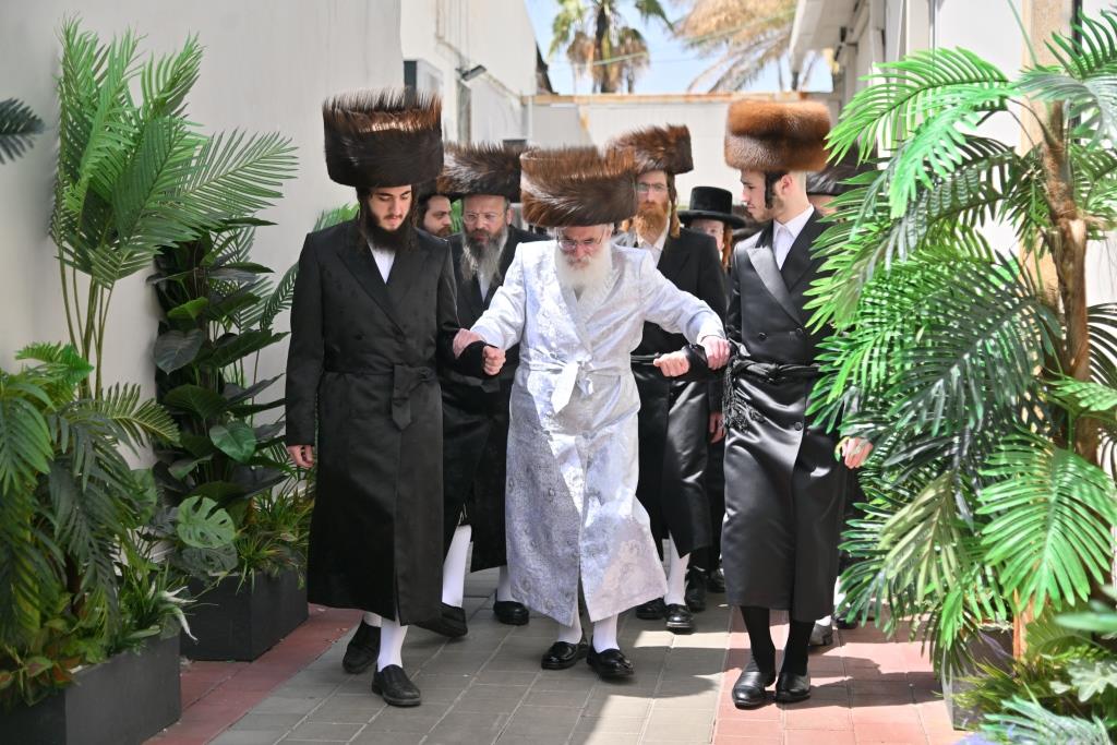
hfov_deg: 34.5
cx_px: 558
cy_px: 372
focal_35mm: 58
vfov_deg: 23.4
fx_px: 1800
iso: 200
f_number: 4
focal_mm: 58
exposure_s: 1/2000
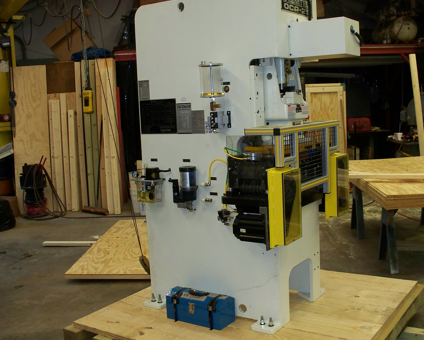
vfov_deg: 35.7
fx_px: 527
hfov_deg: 43.6
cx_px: 250
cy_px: 162
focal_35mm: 42
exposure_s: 1/60
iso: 200
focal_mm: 7.54
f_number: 2.8
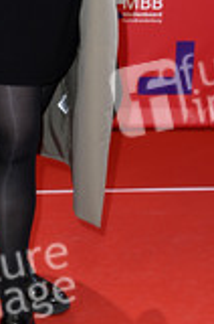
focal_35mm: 130
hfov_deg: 10.5
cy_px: -12
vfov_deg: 15.5
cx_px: 30
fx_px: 1164
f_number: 5.6
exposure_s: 1/250
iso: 500
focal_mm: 52
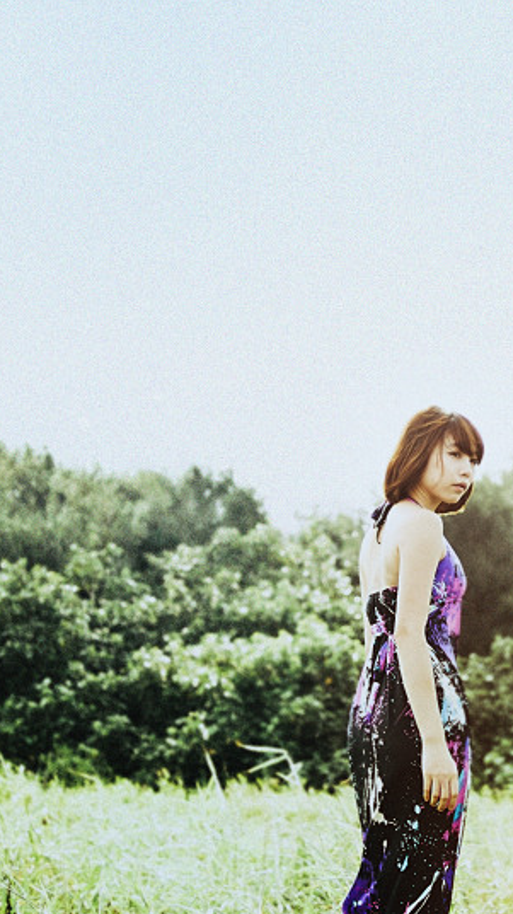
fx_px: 1695
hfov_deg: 17.0
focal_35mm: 70
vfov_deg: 30.2
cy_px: 456
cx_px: 428
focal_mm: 35
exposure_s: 1/2000
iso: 100
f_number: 2.2
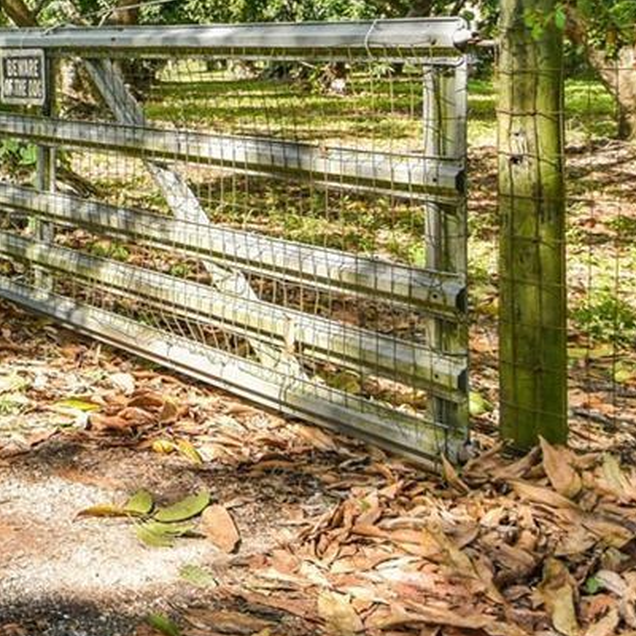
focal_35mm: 51
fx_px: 1060
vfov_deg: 30.6
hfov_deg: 25.2
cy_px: -24
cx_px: -321
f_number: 4.5
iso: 250
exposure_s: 1/320
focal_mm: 10
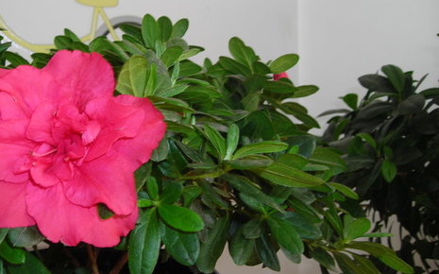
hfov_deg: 38.7
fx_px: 622
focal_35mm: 52
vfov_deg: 24.8
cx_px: 177
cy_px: 133
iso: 50
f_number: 3.2
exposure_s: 1/30
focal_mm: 6.3
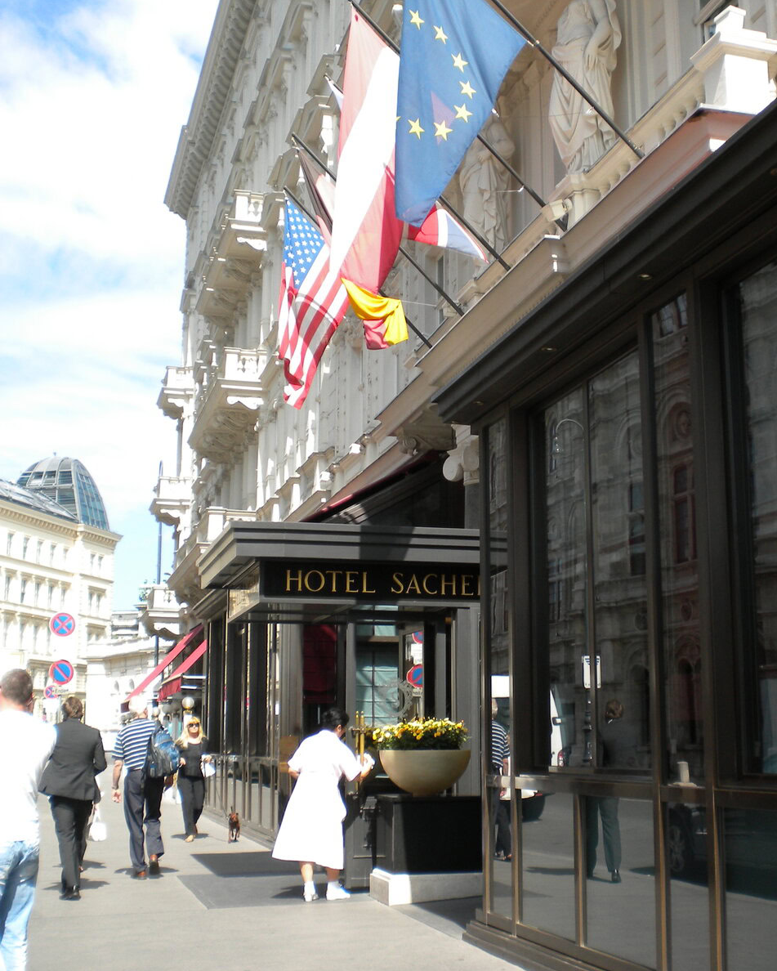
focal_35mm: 46
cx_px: 477
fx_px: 1322
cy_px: 489
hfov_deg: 32.6
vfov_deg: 40.3
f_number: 4.6
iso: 80
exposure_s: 1/276
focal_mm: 6.3
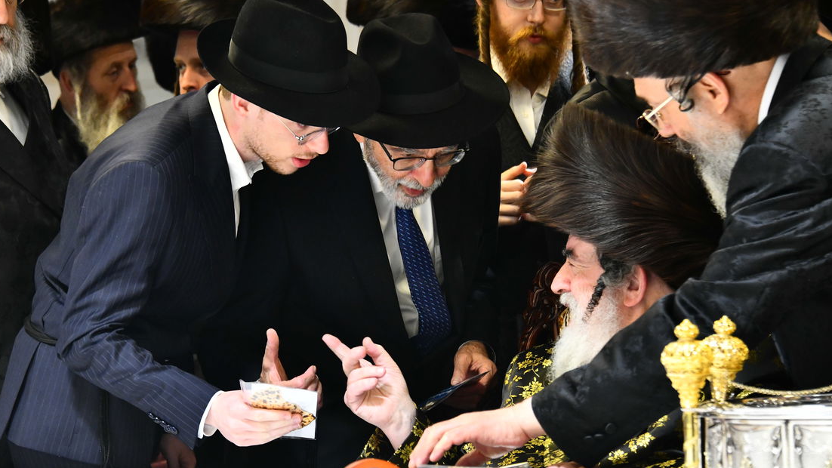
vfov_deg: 8.1
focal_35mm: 149
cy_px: 200
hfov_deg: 14.4
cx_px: 348
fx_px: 3287
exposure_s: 1/125
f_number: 5.6
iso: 2000
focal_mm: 112
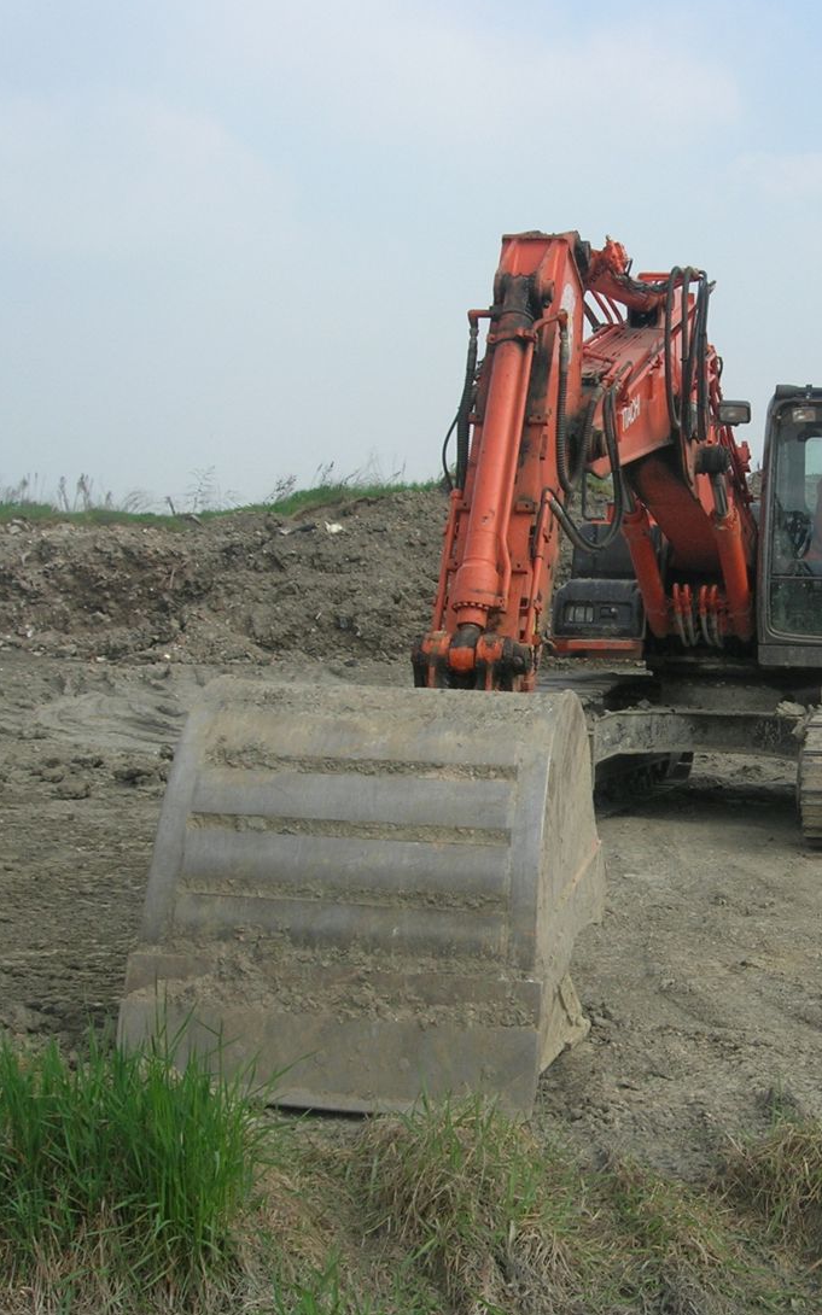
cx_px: 769
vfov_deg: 35.7
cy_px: 669
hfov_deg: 22.1
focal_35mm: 57
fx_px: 2044
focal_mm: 7.8
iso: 64
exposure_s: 1/472
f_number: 4.8
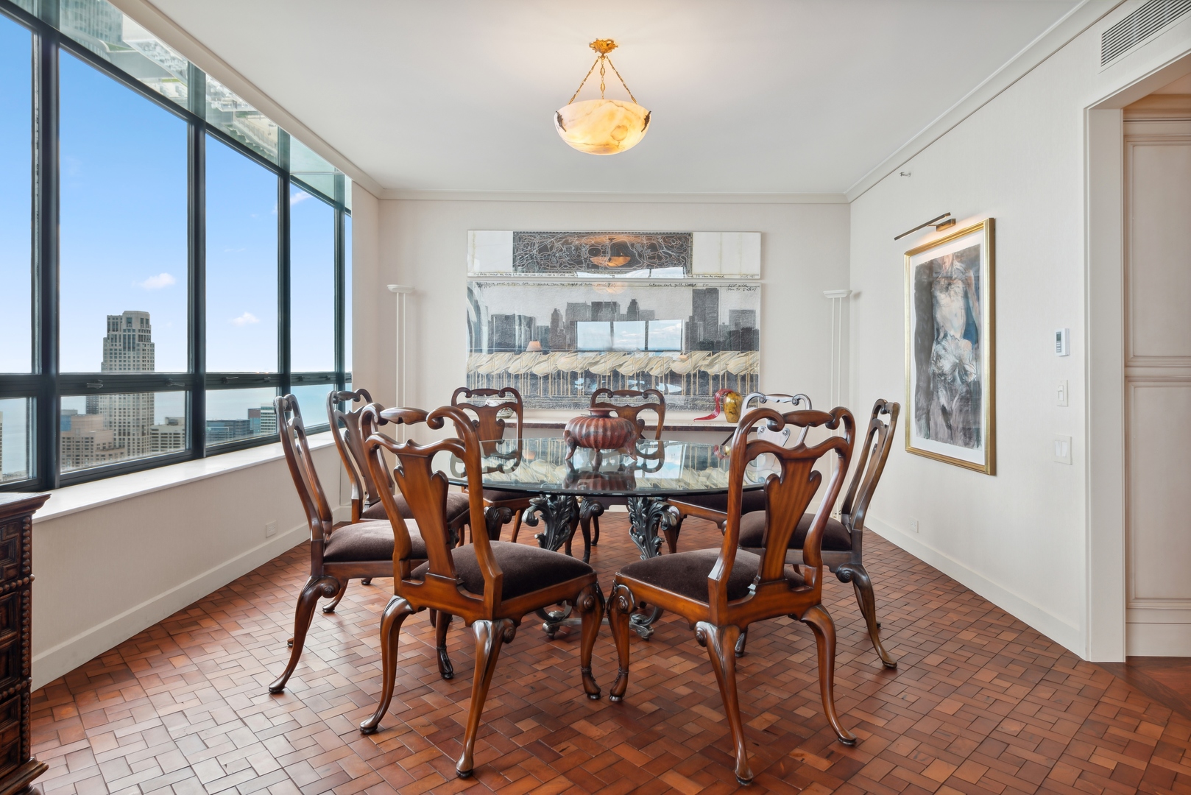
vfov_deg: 59.5
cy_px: 398
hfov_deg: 81.2
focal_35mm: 21
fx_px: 695
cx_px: 596
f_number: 10
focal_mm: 21
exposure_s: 1/25
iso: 100
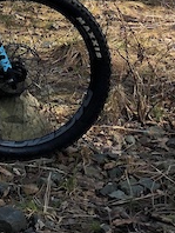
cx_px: -121
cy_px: -34
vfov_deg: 16.8
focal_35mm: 113
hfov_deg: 12.2
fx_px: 760
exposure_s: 1/1185
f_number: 1.8
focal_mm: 3.99
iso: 20
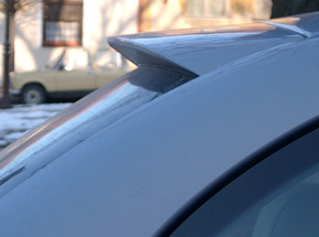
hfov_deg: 14.0
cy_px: 95
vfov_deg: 10.5
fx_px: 1296
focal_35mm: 141
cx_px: 158
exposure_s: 1/250
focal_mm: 15.2
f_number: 3.8
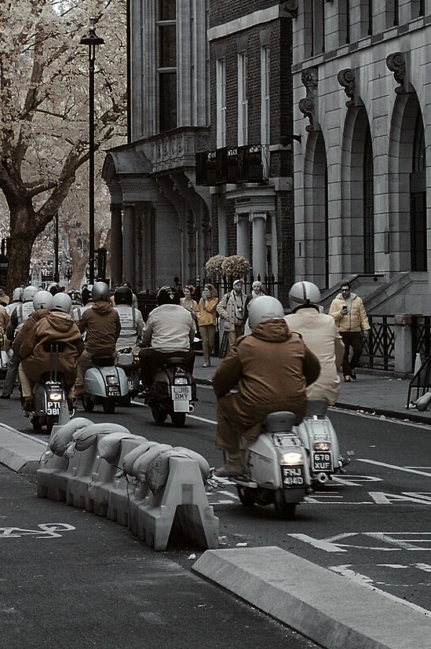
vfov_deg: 11.1
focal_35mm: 183
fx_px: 3293
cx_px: -20
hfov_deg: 7.5
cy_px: -64
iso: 200
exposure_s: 1/80
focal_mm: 42
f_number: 6.3
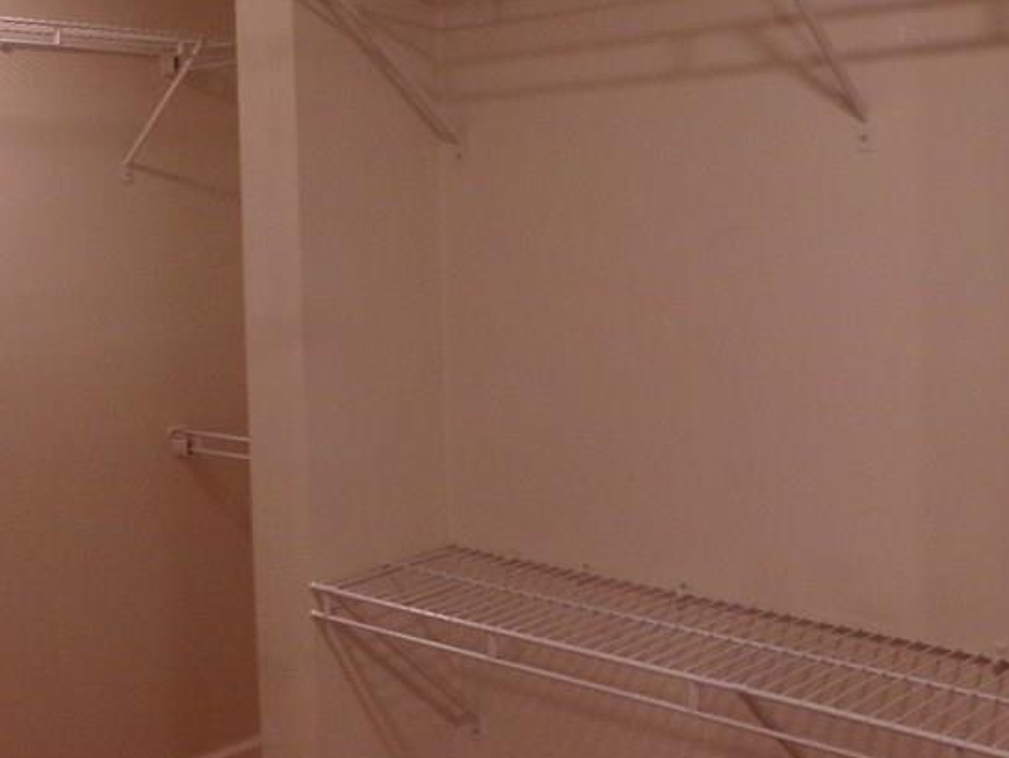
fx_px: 1429
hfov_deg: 38.6
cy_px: 266
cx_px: 372
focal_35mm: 49
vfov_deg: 29.5
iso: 316
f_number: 3.2
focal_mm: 4.7
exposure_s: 1/17
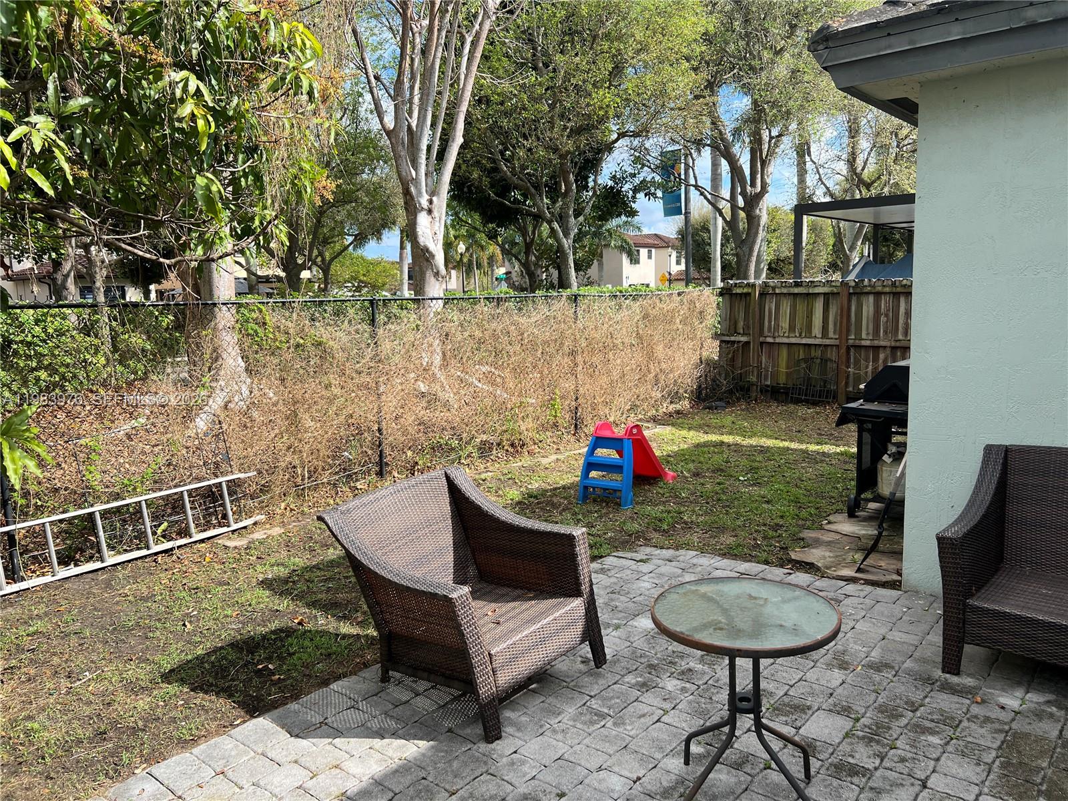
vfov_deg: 53.1
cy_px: 400
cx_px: 534
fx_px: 802
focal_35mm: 26
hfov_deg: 67.3
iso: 50
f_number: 1.5
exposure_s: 1/2123
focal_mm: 5.7
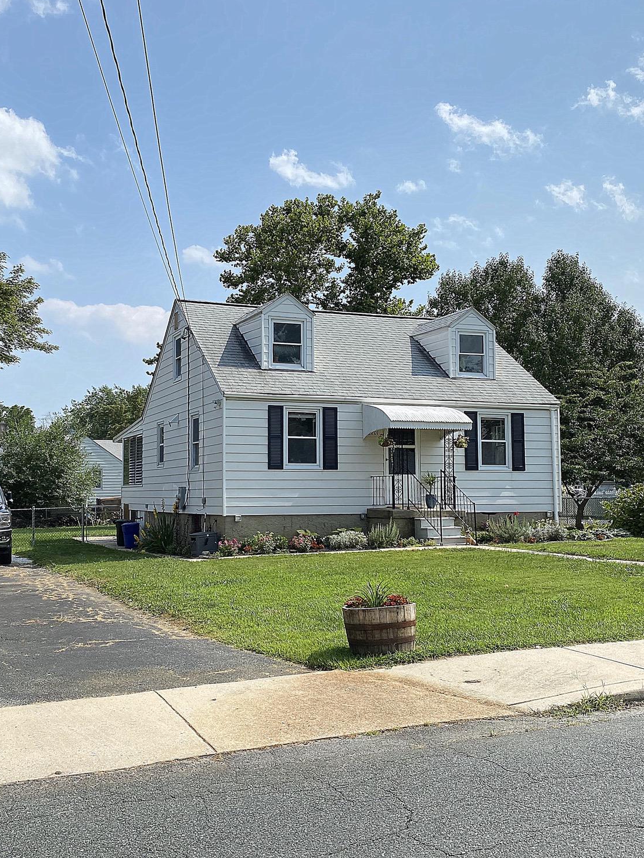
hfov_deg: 39.6
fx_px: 893
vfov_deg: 51.3
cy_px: 443
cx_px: 272
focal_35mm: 36
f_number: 1.8
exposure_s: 1/3846
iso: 32
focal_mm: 4.25
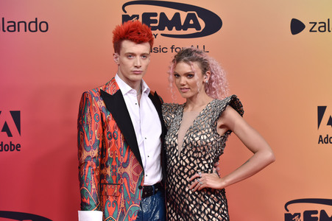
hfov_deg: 18.6
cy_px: 110
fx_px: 1014
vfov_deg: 12.4
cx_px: 166
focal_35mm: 110
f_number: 5.6
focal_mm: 110
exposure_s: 1/160
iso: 2000
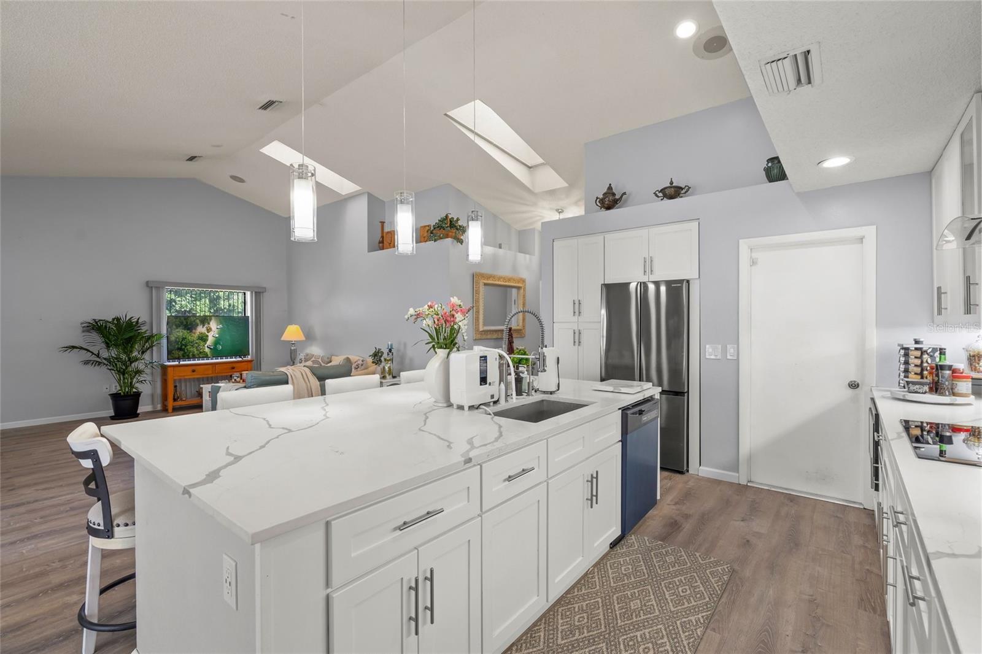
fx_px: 436
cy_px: 327
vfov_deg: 73.7
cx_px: 491
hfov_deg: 96.7
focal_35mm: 16
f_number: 6.3
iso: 250
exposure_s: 1/5
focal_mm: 16
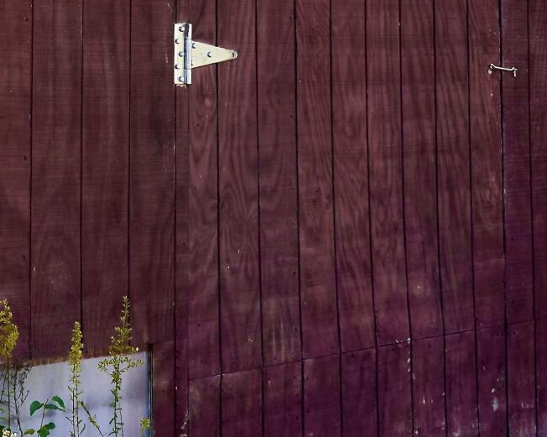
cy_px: -121
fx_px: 1958
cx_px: 4
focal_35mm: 121
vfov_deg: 12.4
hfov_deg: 15.6
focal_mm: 28
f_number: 6.3
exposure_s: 1/100
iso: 100
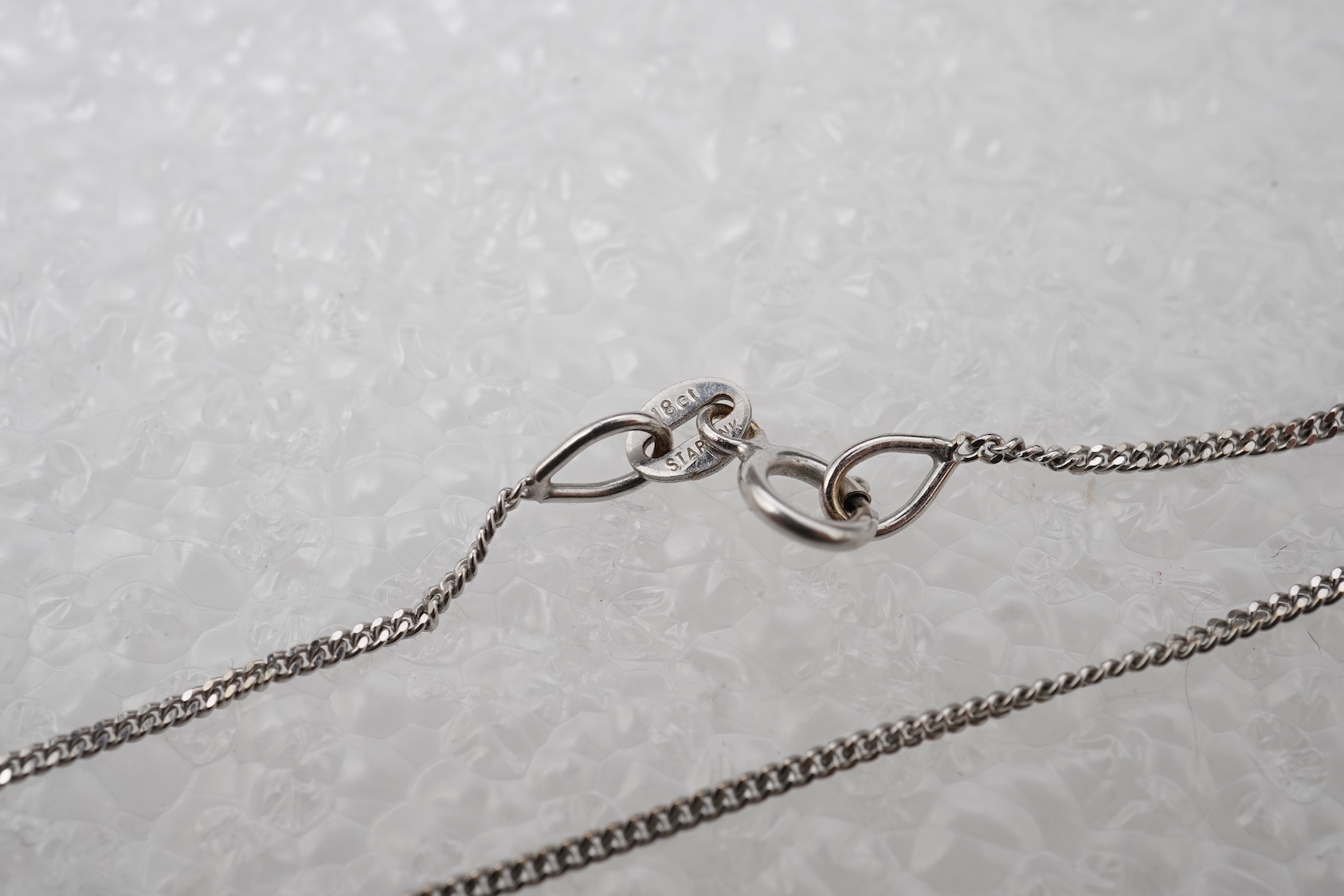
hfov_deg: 43.6
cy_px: 448
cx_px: 672
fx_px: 1680
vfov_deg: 29.9
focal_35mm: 45
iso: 400
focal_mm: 30
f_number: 18
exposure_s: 1/125
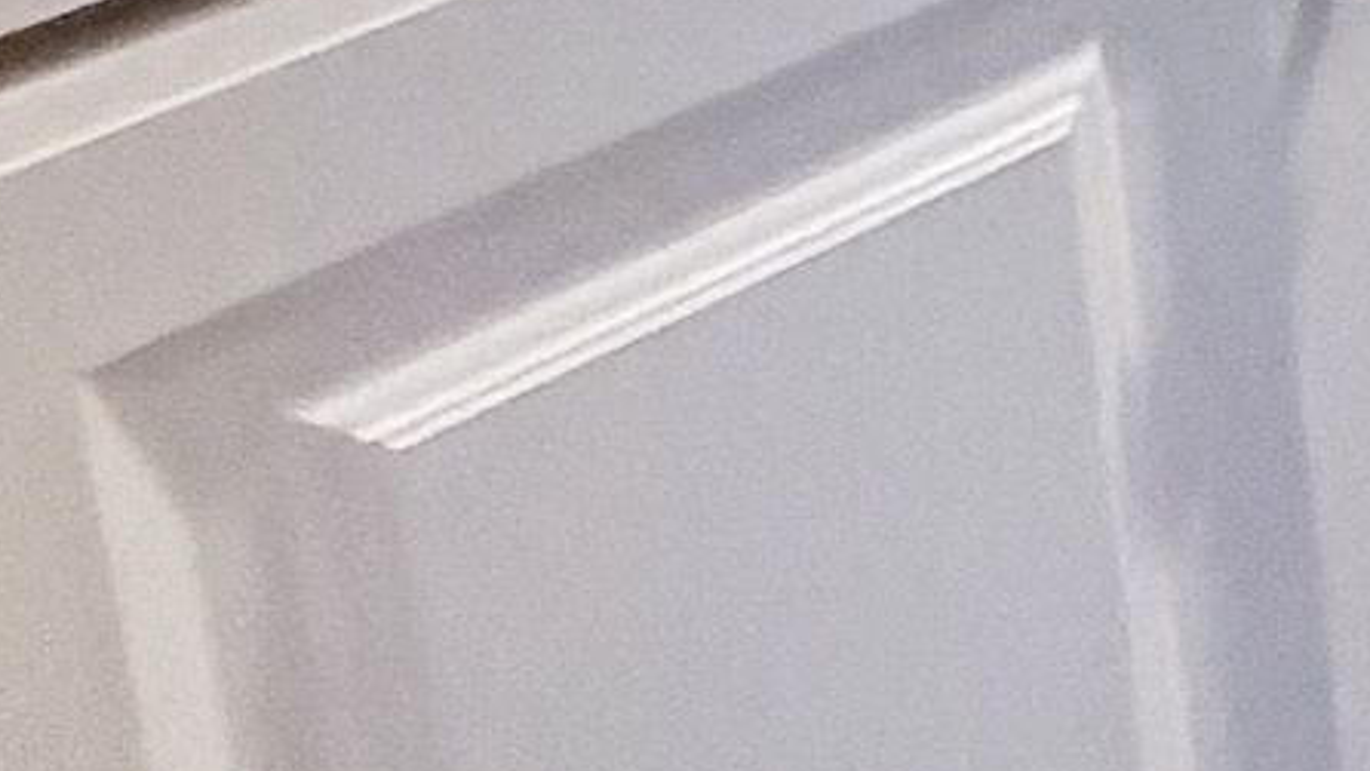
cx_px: 3465
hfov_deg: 13.5
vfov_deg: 9.8
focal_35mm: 105
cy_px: -1250
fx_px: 3815
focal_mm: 2.22
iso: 1000
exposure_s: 1/60
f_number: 2.2
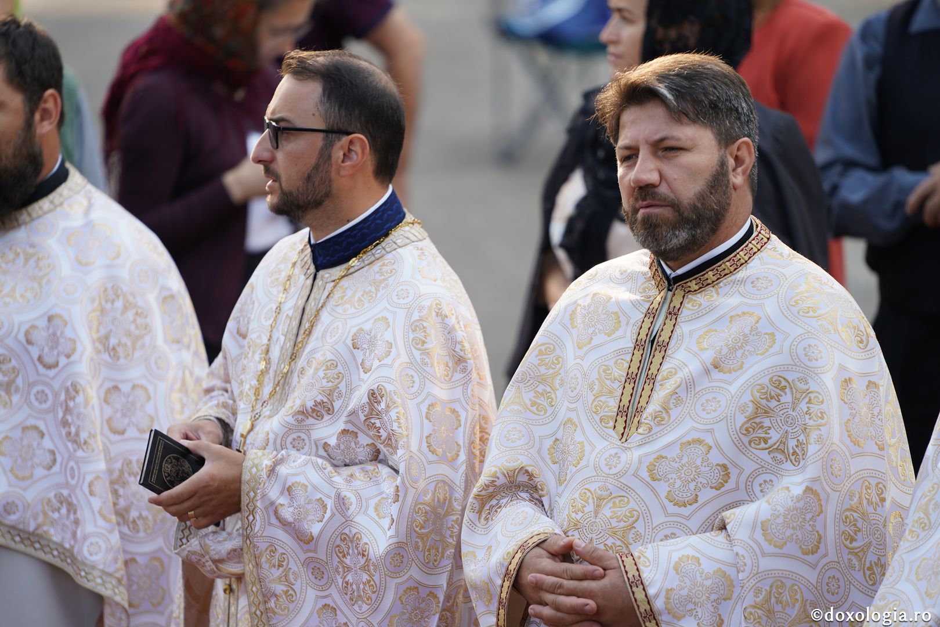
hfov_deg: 10.3
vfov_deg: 6.9
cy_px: 314
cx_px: 470
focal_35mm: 200
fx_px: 5222
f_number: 2.8
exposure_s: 1/320
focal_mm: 200
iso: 160
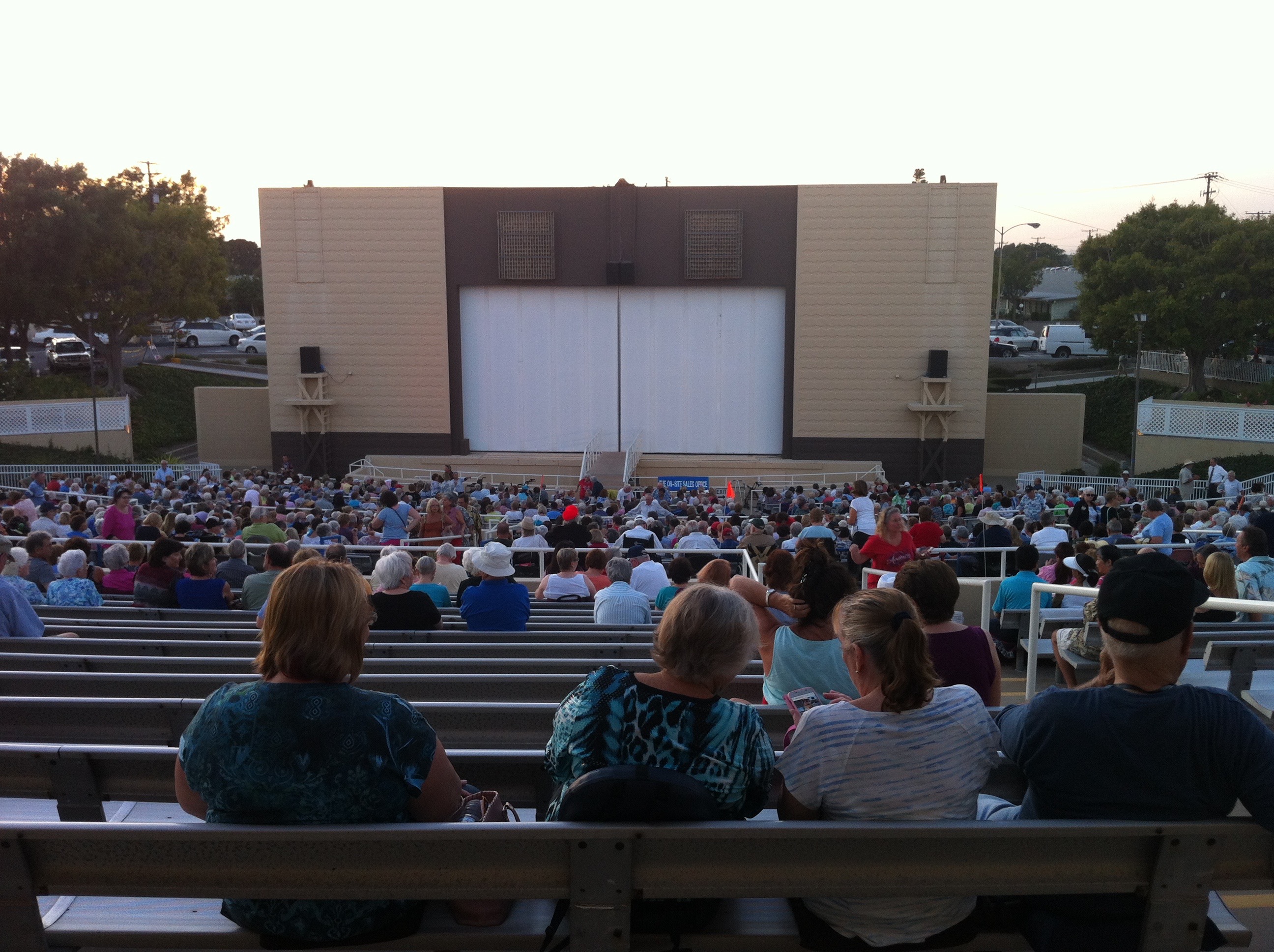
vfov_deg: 40.6
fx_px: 1286
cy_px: 476
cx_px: 637
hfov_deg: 52.7
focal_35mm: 35
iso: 80
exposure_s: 1/30
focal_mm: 3.85
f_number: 2.8
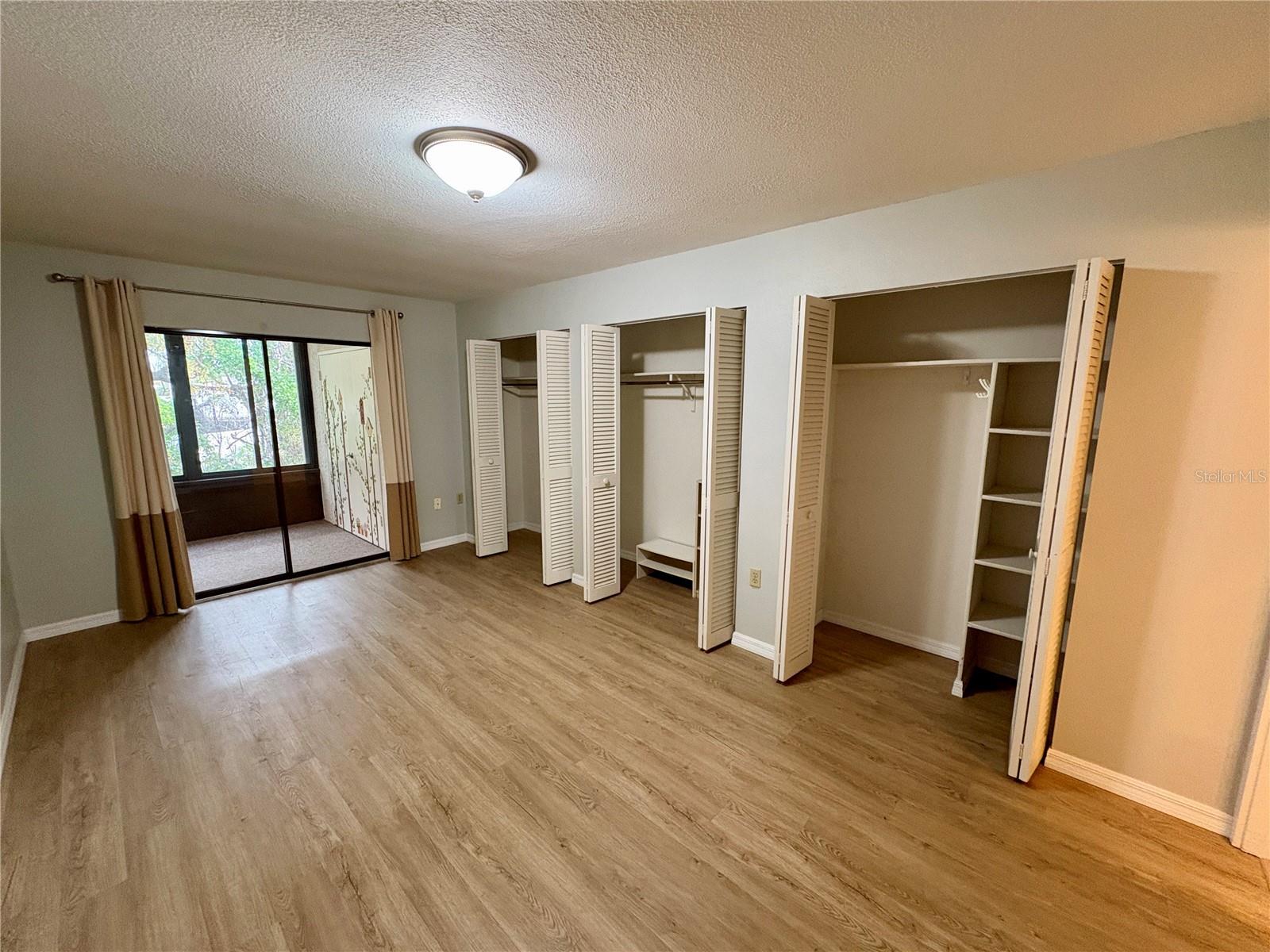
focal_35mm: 14
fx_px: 514
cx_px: 635
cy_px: 476
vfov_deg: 85.7
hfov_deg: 102.1
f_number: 2.2
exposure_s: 1/60
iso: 400
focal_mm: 2.22
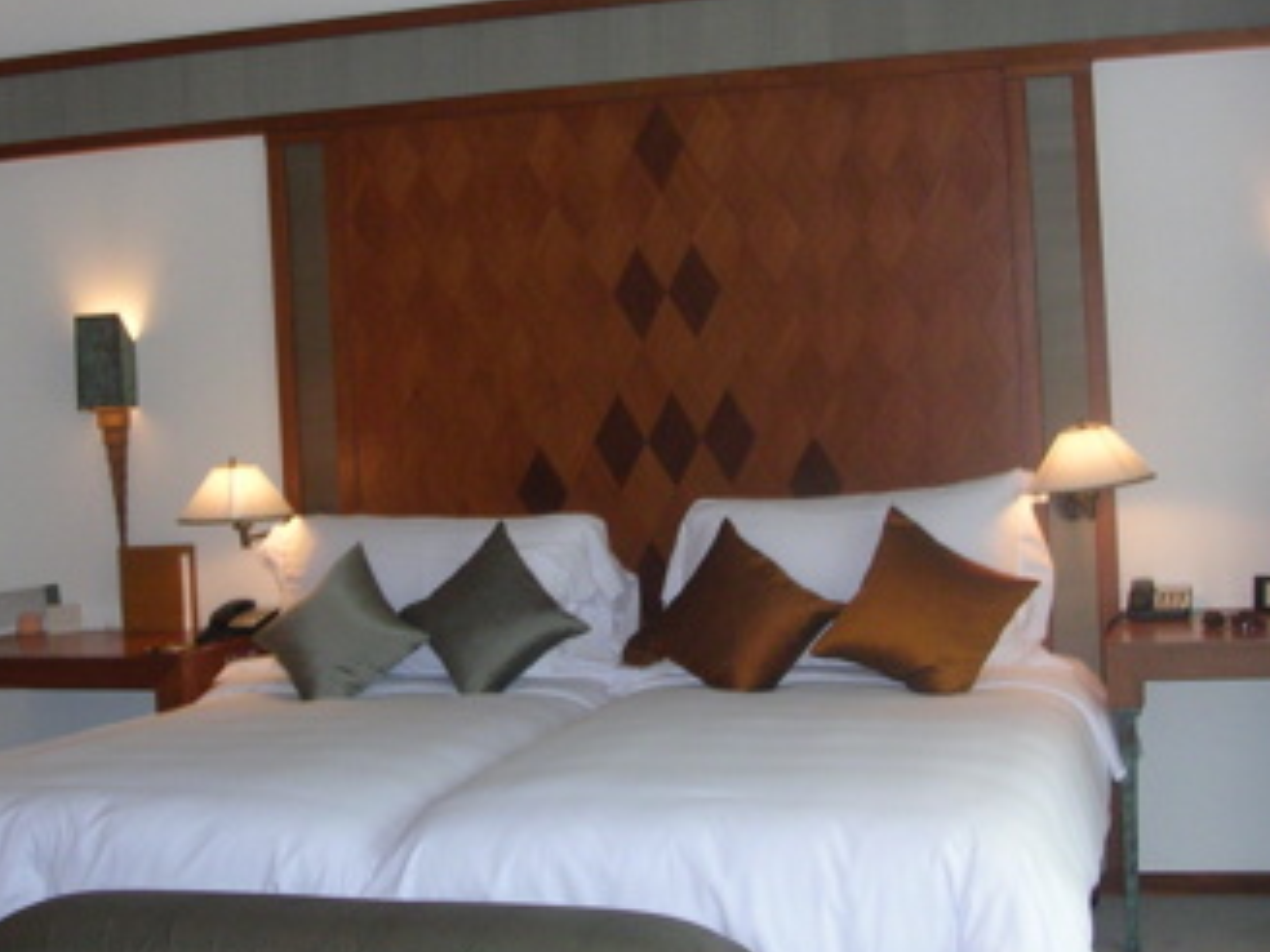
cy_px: 366
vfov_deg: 25.2
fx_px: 2128
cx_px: 616
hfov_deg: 33.2
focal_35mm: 58
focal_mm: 5.8
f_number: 2.8
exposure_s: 1/60.1
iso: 100
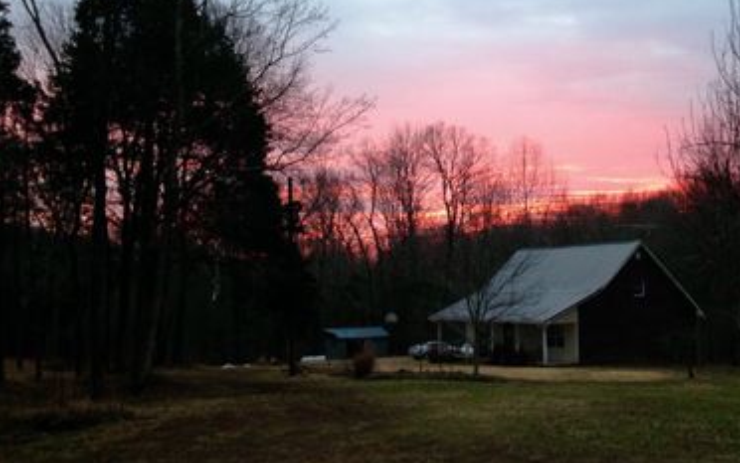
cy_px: 267
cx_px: 479
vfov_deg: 27.4
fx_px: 948
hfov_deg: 42.2
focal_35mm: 47
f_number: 2.4
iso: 125
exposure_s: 1/20
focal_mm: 4.12
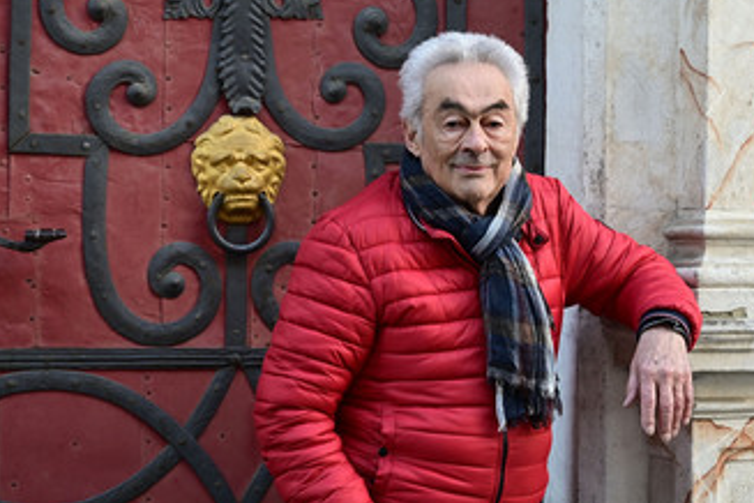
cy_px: 293
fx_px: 1675
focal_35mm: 80
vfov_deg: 17.1
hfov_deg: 25.3
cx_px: 458
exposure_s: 1/200
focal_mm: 58
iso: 1600
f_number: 4
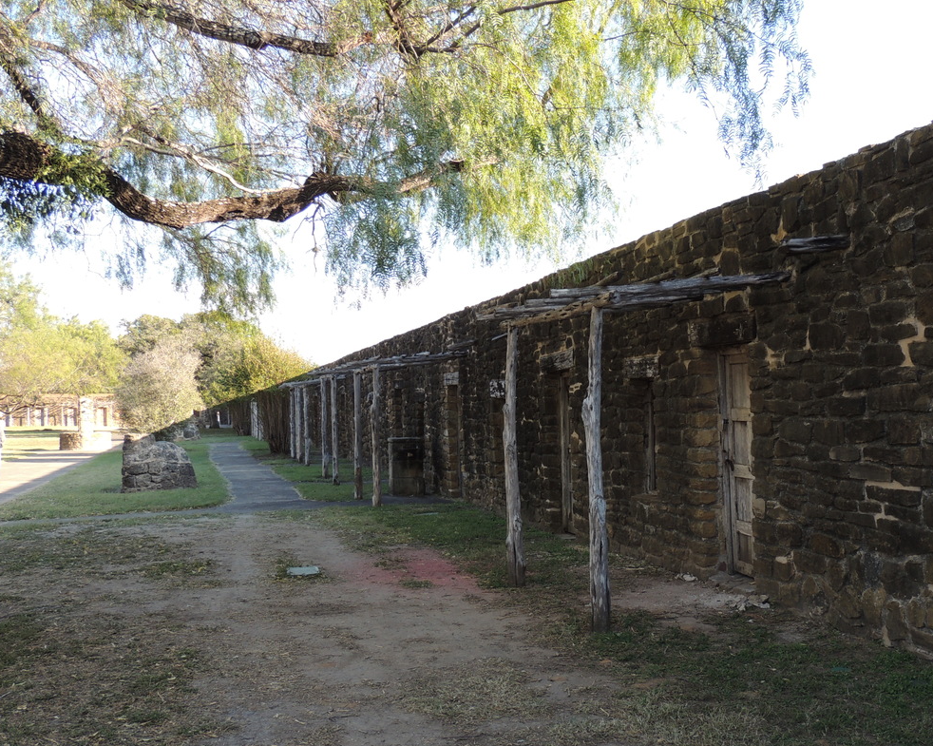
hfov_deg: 43.6
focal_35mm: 42
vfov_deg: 35.6
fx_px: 1159
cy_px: 395
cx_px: 566
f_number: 3.2
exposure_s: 1/200
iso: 100
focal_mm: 5.8
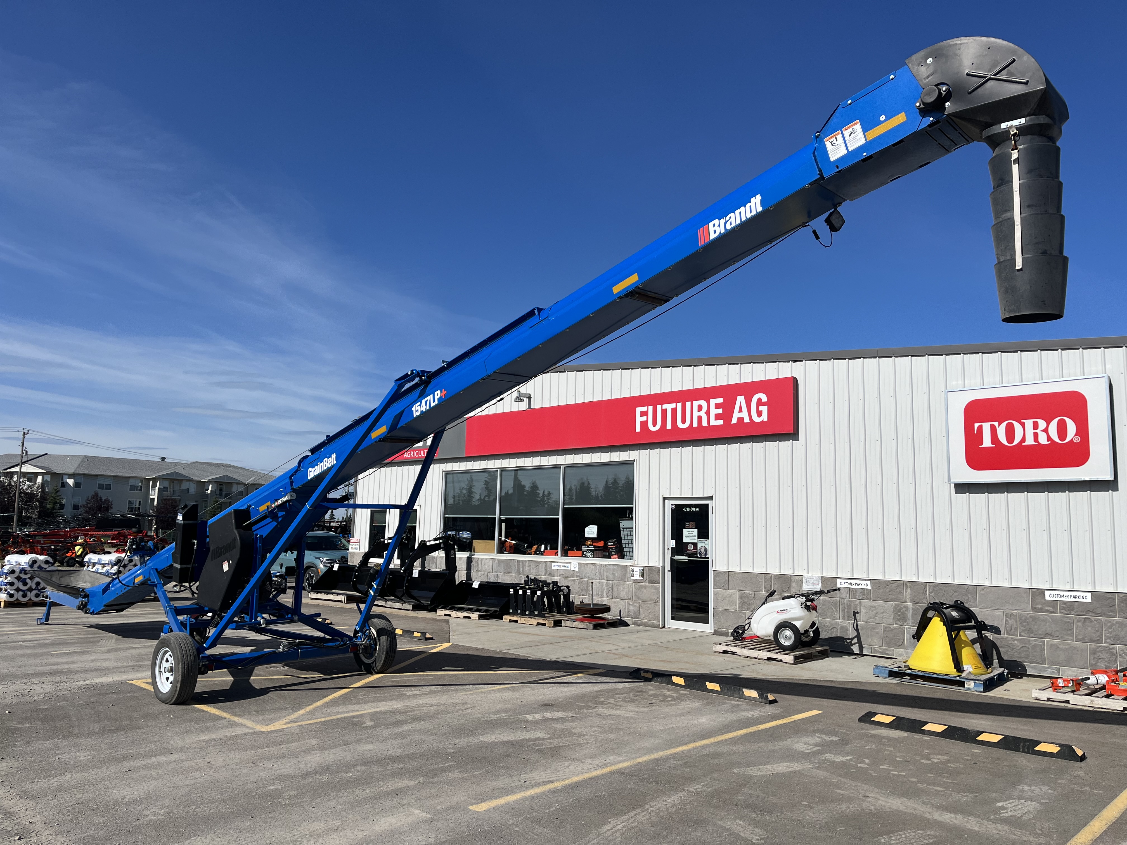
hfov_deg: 67.3
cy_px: 422
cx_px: 564
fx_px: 846
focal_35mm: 26
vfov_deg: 53.1
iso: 50
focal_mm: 5.1
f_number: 1.6
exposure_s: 1/6494
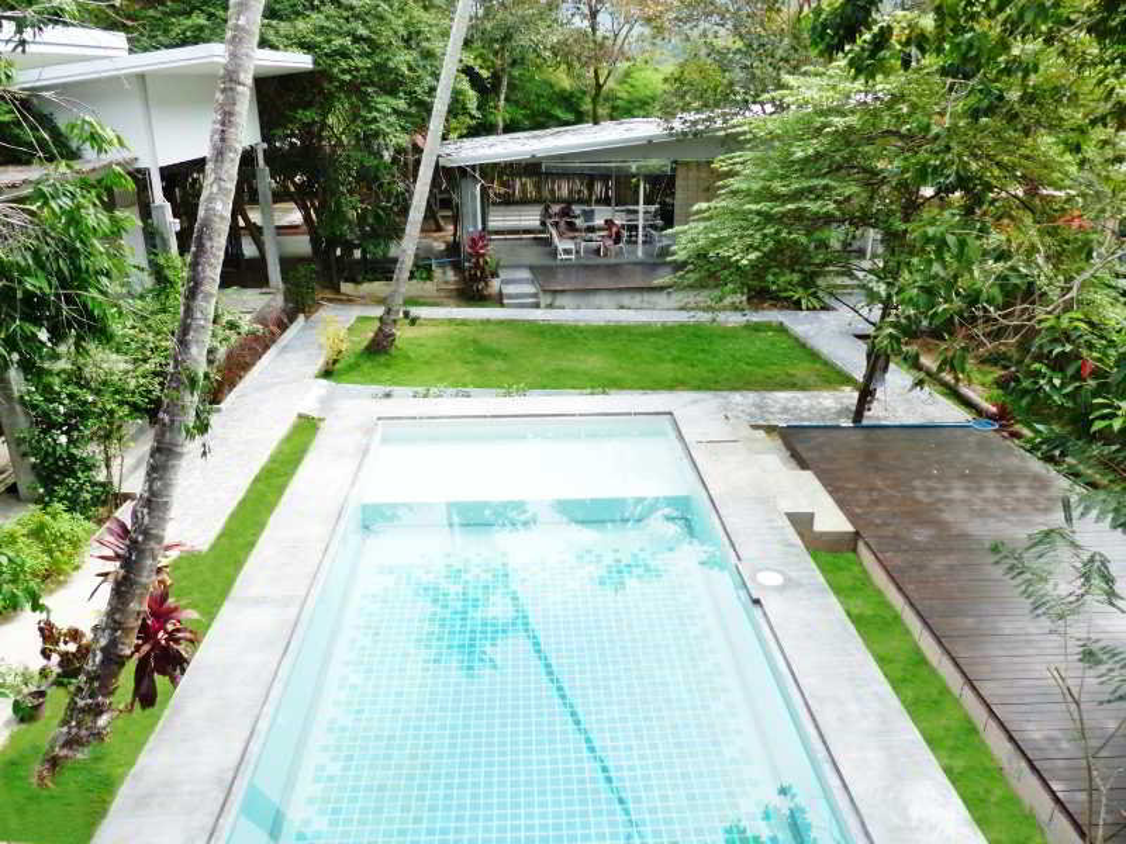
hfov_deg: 69.4
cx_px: 563
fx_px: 813
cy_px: 422
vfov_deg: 54.9
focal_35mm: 25
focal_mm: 4.5
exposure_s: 1/800
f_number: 2.8
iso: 200
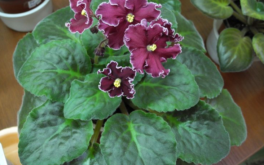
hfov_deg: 62.9
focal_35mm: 30
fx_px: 216
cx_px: 132
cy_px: 76
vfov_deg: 41.8
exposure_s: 1/32.6
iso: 400
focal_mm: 6
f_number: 2.8
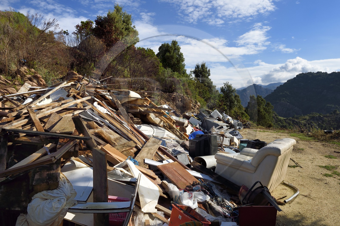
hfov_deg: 69.4
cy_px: 113
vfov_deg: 49.5
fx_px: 245
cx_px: 170
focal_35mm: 26
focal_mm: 26
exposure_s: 1/250
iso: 200
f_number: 14
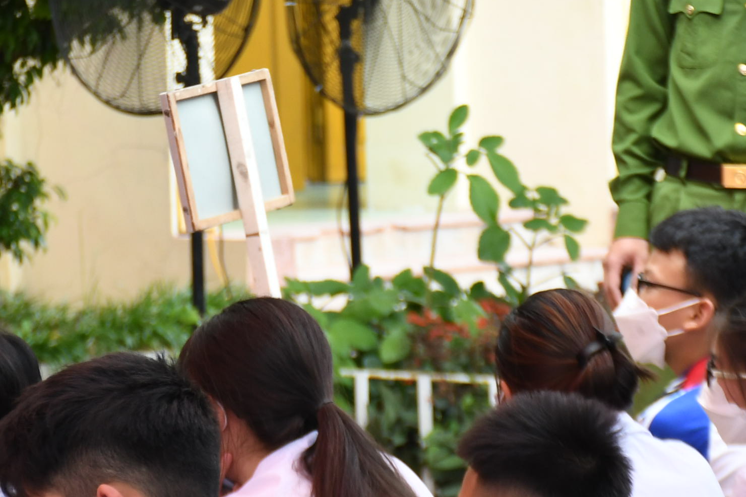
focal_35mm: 317
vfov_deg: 4.3
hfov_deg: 6.5
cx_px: 270
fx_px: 6578
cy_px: 155
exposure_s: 1/200
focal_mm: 75
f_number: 5
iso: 400
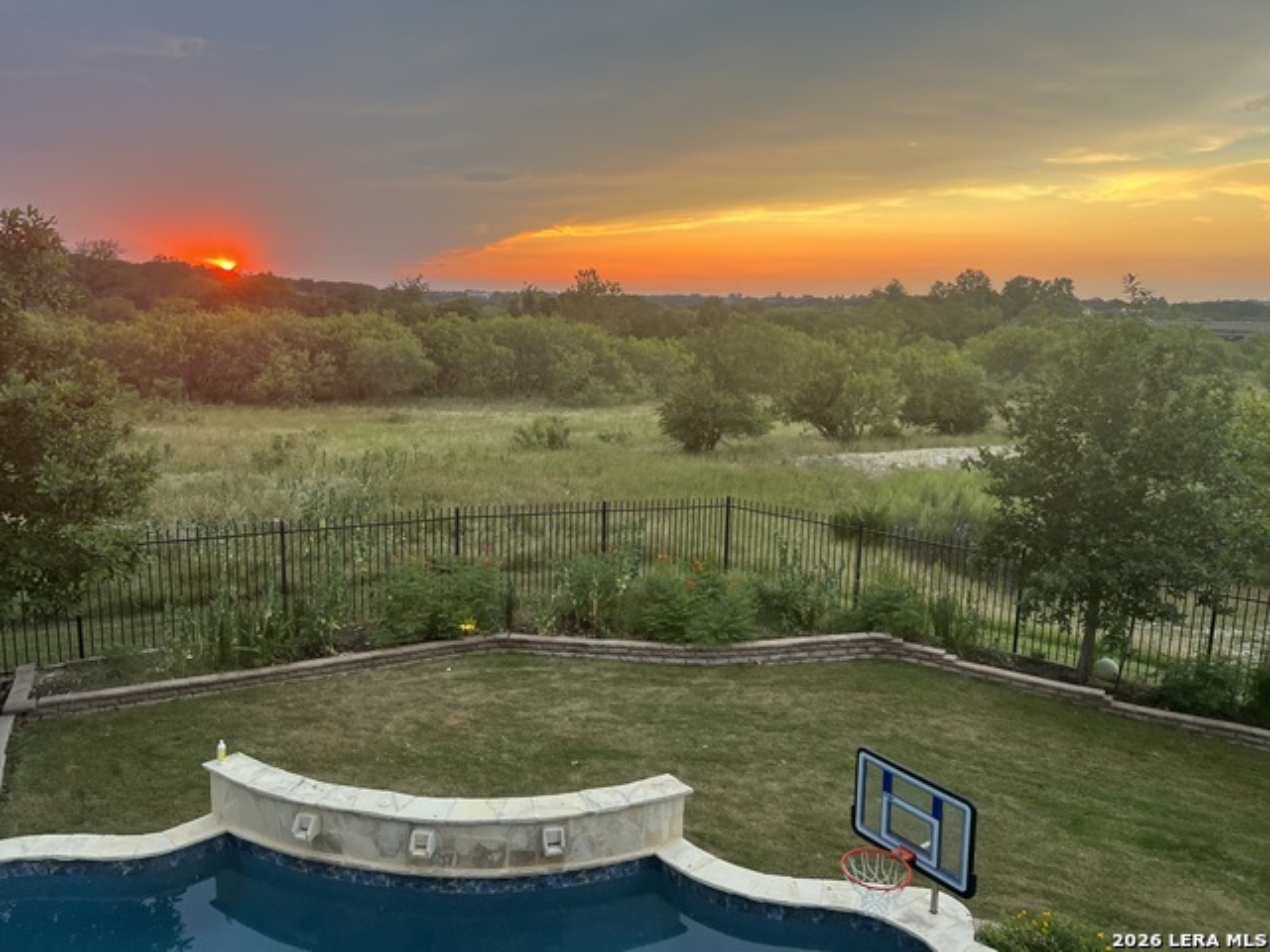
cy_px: 476
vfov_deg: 53.1
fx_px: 954
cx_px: 635
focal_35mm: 26
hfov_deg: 67.3
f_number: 1.5
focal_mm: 5.7
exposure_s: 1/121
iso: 125
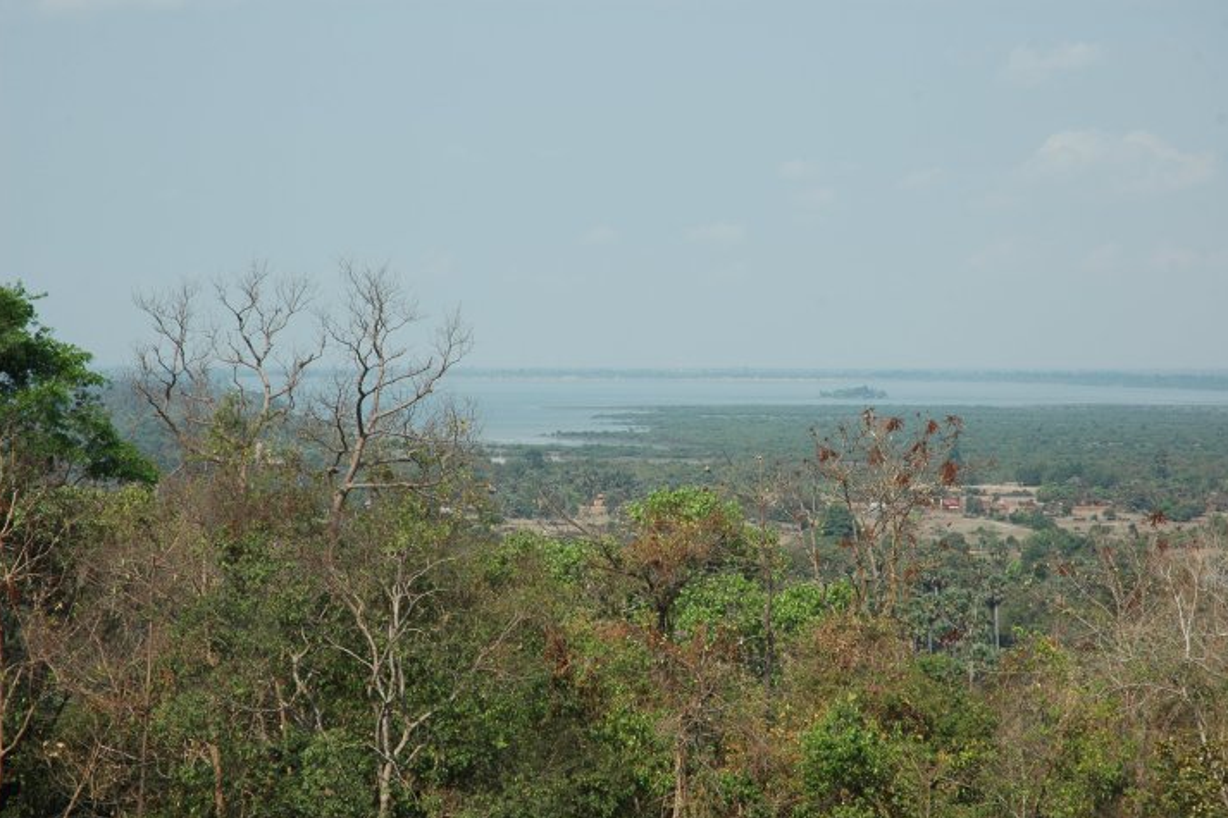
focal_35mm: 106
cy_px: 410
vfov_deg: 12.9
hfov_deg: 19.3
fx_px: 3615
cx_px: 613
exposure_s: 1/320
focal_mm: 70
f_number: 10
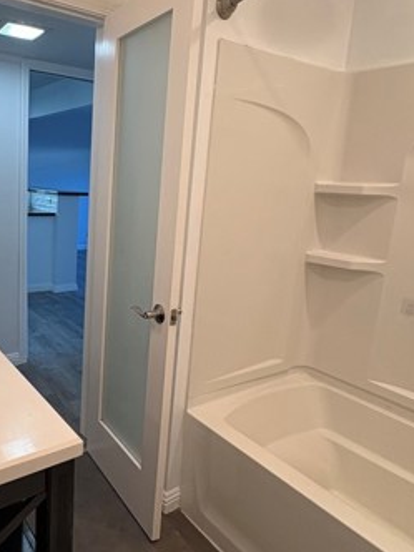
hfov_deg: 49.2
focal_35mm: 27
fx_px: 431
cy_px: 259
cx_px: 101
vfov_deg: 65.3
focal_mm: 2.22
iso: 200
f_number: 2.2
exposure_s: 1/120
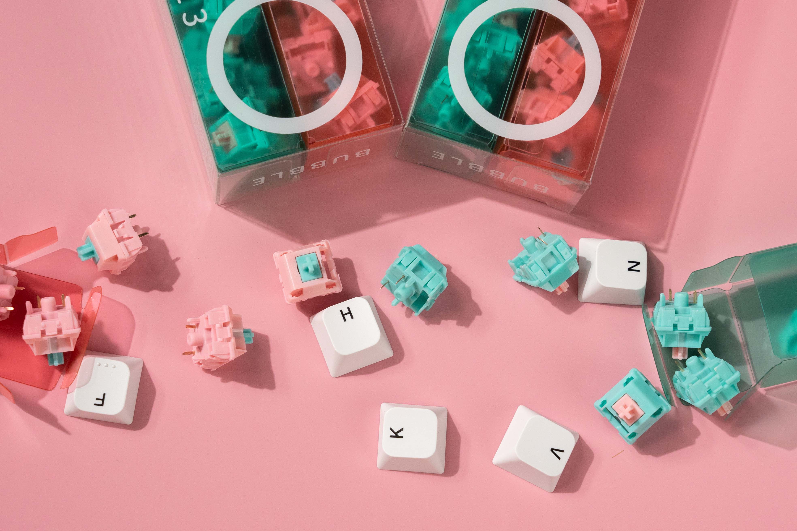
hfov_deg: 19.5
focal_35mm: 105
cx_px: 398
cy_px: 266
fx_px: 2324
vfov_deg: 13.0
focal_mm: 70
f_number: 9
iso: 800
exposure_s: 1/125
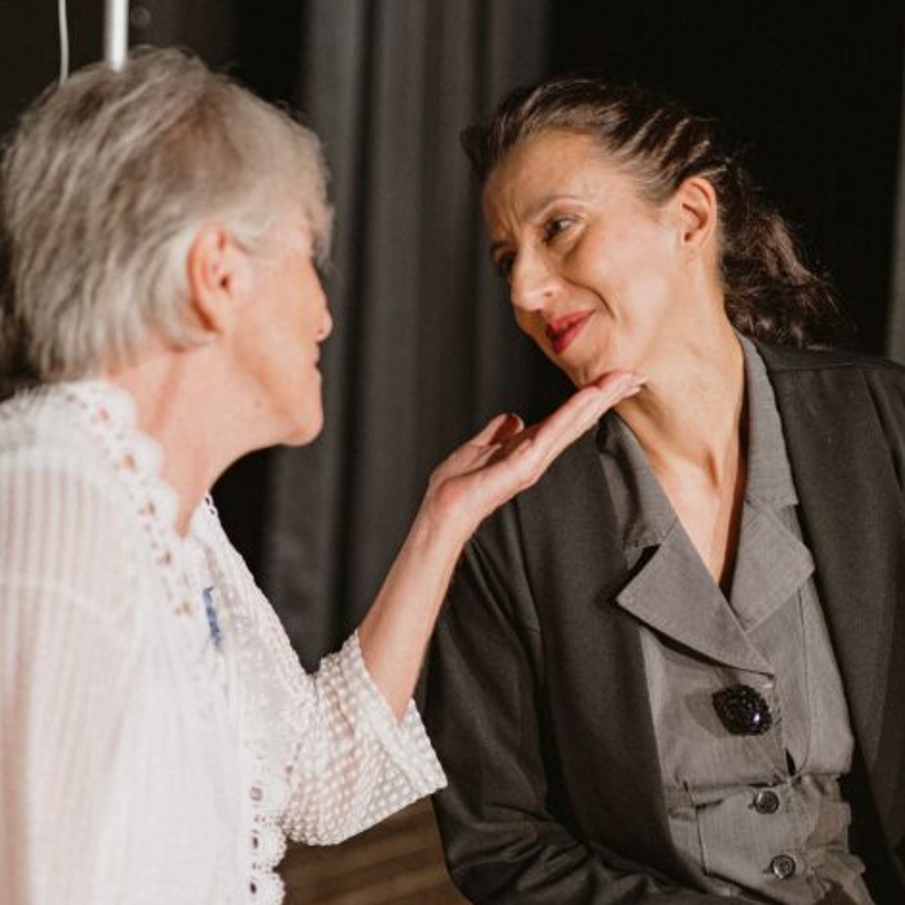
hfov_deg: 26.5
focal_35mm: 65
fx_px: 1923
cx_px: 467
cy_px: 448
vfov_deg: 26.5
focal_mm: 50
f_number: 1.4
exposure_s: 1/250
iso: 400
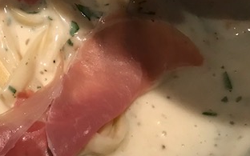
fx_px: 518
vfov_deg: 16.8
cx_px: -62
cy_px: 0
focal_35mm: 76
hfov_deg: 24.3
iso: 32
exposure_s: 1/30
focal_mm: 3.99
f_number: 1.8
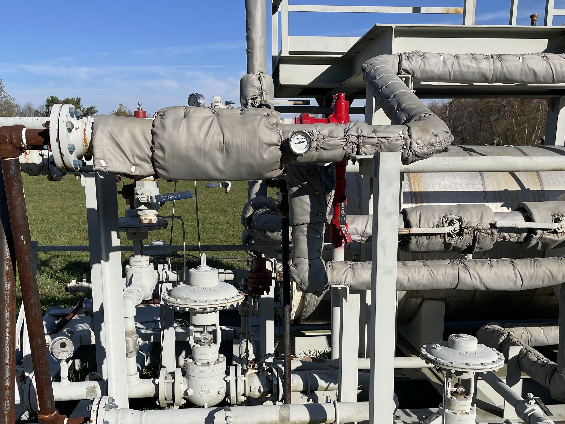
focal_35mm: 36
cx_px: 293
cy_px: 282
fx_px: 588
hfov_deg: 51.3
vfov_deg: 39.2
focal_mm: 4.2
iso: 32
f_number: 1.6
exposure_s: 1/5051
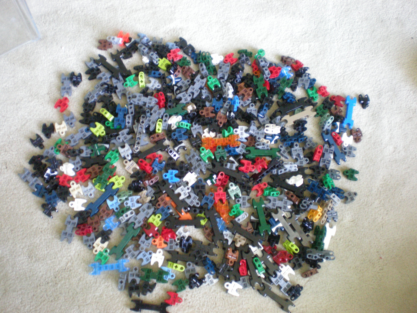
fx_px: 458
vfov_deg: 37.7
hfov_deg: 49.0
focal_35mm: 38
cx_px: 208
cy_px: 156
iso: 400
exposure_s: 1/13.5
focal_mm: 6.3
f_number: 3.1
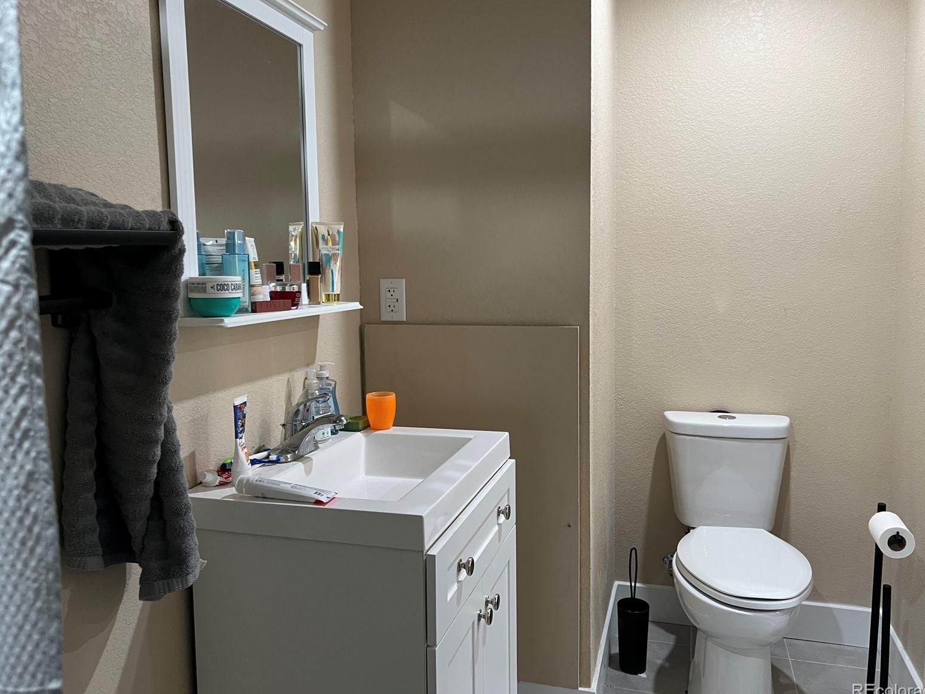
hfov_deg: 65.3
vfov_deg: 51.4
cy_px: 343
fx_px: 722
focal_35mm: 27
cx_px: 469
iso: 160
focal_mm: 5.7
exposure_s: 1/60
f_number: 1.5
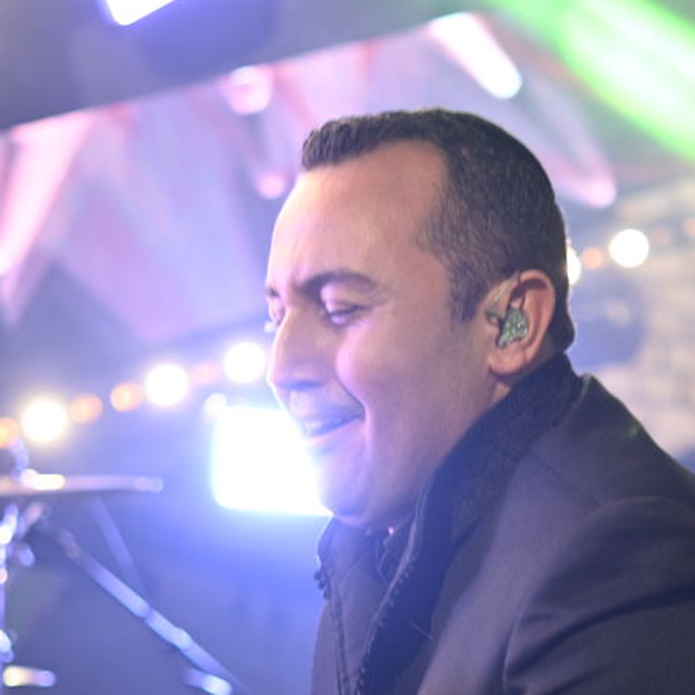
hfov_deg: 18.7
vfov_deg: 18.2
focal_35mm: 93
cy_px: 695
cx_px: 419
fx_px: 2112
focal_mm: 35
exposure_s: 1/200
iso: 500
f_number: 1.8
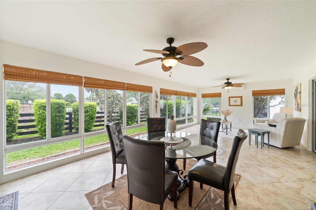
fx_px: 123
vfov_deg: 81.2
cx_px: 158
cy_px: 105
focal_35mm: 14
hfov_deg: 104.3
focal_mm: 14
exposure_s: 1/6
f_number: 8
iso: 320
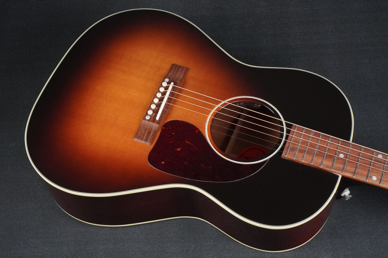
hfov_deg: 37.9
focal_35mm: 52
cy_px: 129
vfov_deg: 25.8
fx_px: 566
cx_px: 194
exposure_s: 1/60
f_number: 11
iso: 3200
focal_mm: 35
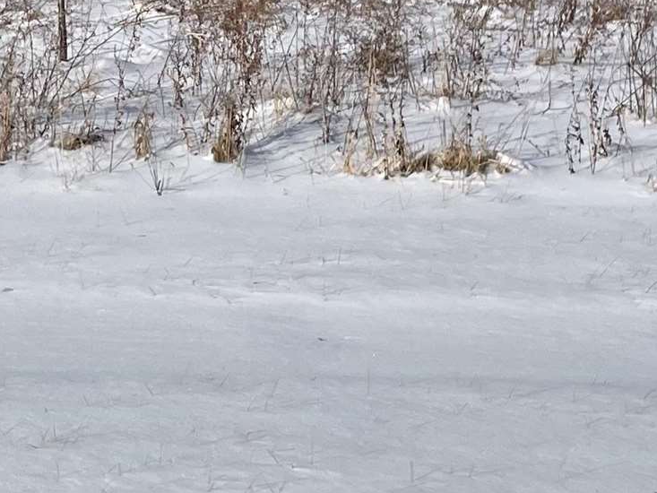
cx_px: 71
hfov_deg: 17.8
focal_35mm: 109
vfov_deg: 13.1
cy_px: -137
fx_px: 2069
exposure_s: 1/7813
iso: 32
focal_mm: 4.2
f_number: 1.6
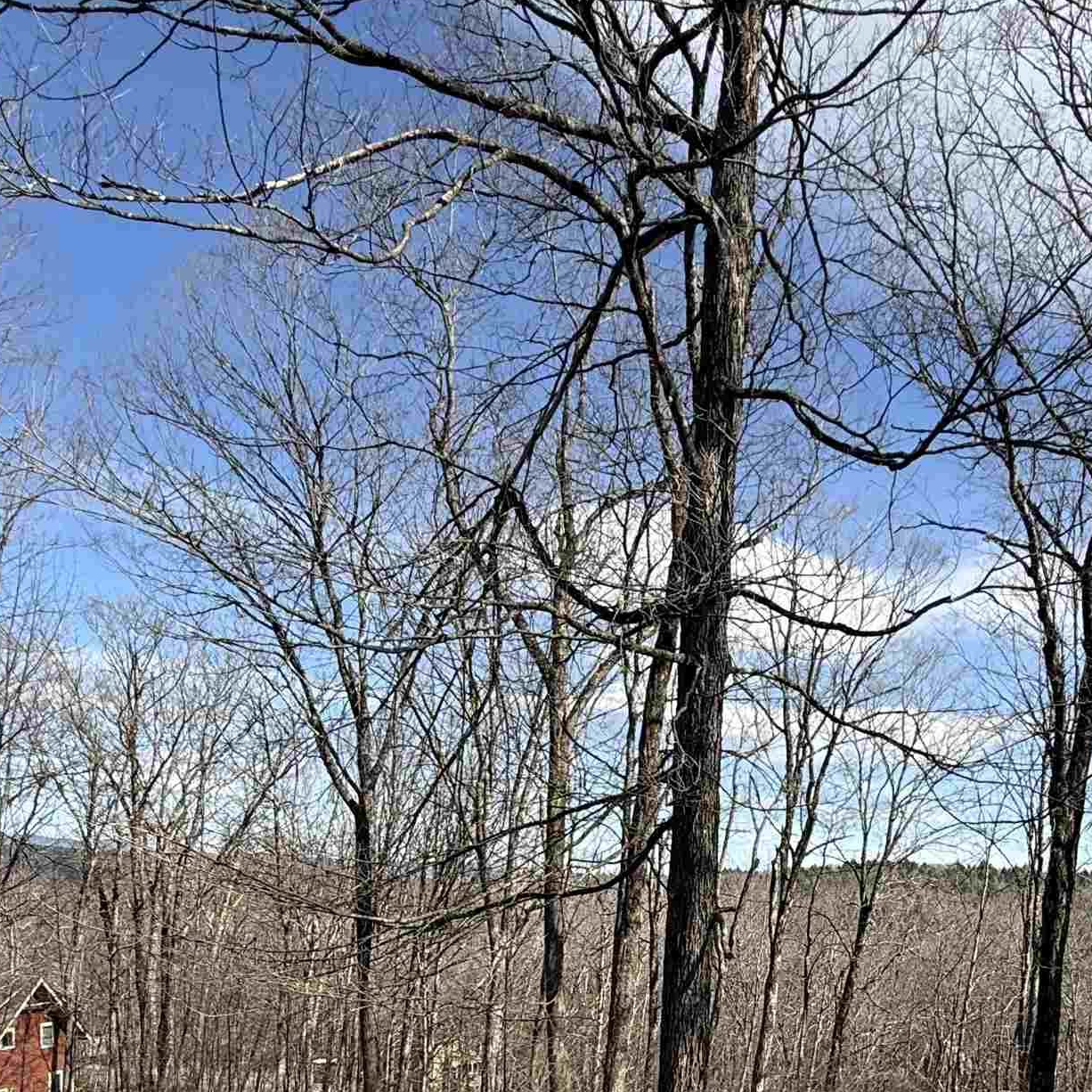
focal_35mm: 31
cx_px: 714
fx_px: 1106
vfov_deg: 47.3
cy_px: 979
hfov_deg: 51.7
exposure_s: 1/1259
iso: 50
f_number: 2.2
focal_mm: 2.22
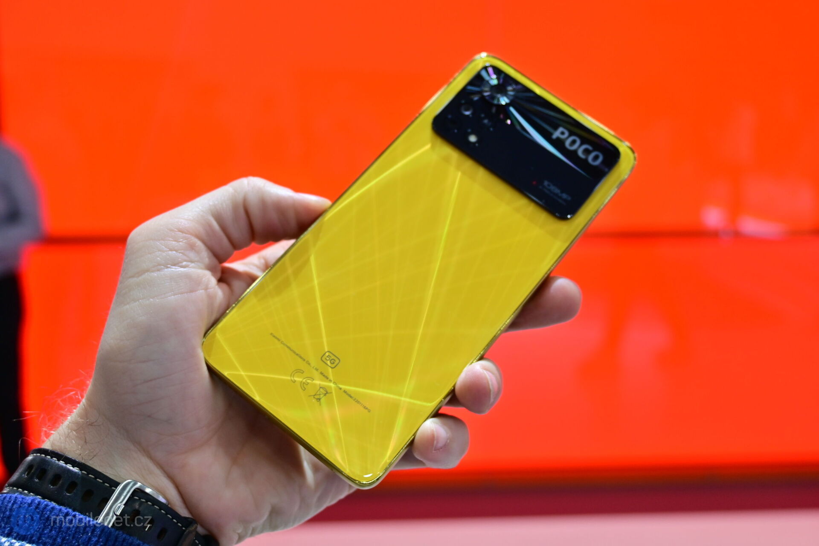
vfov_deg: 31.9
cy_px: 273
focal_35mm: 42
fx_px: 955
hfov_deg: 46.4
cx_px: 410
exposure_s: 1/100
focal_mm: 28
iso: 250
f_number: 5
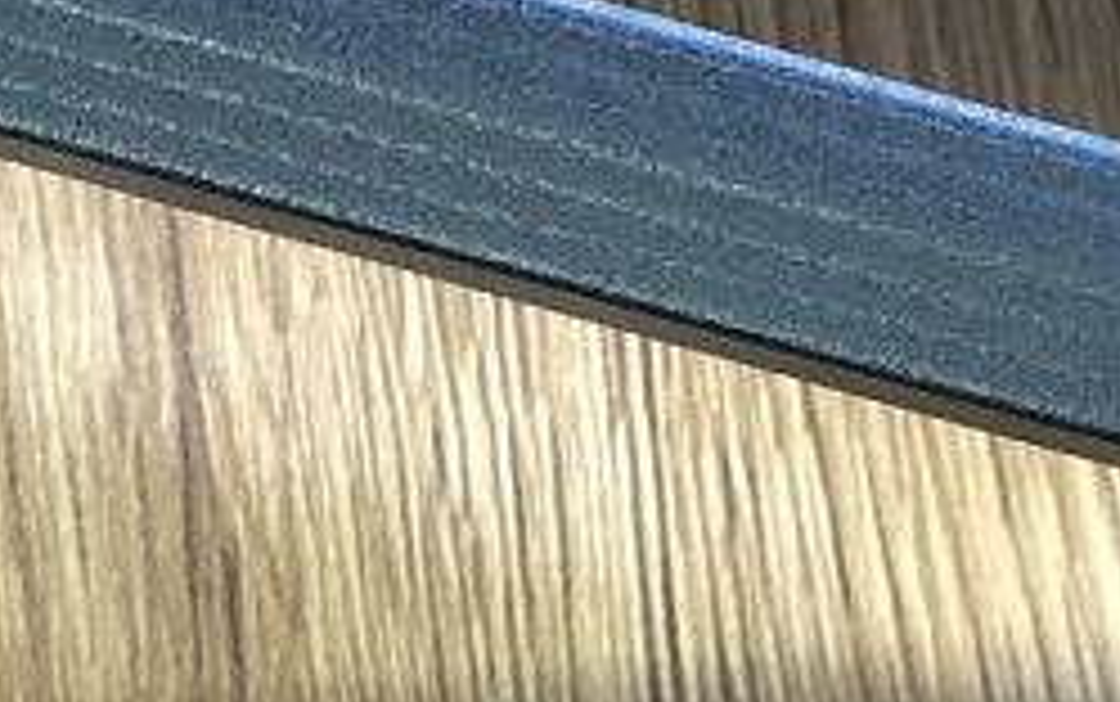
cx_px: 1219
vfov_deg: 11.0
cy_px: 526
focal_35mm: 119
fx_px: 3635
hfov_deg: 17.0
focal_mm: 3.99
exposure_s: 1/6
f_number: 1.8
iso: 100
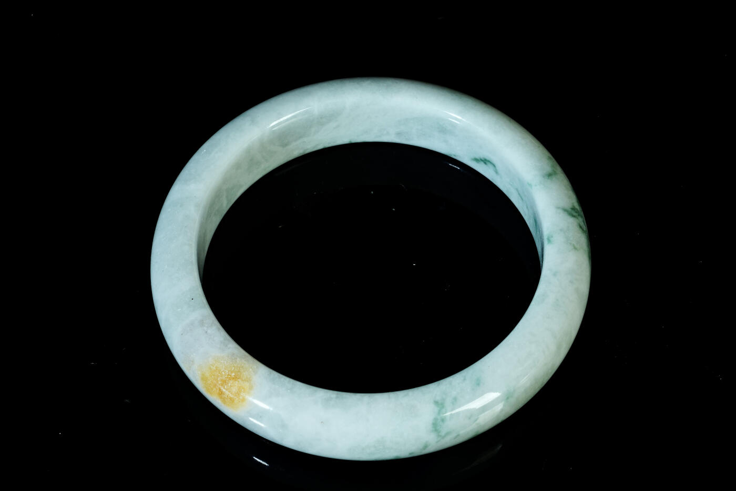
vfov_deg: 13.0
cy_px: 246
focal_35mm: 105
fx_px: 2147
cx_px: 368
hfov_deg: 19.5
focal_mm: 70
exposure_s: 1/160
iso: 100
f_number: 20
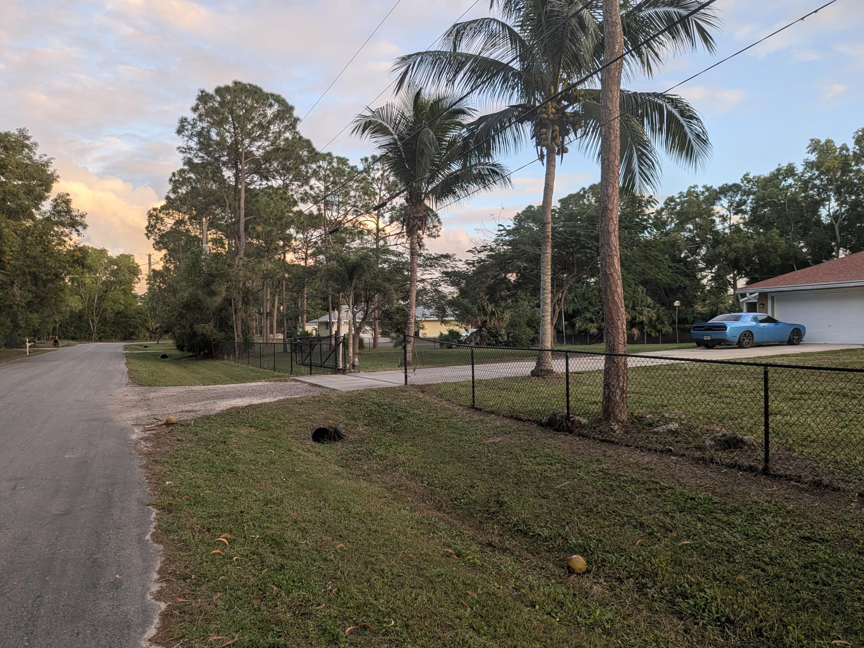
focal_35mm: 24
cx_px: 432
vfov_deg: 56.8
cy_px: 324
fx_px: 599
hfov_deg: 71.6
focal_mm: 4.53
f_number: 1.7
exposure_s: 1/248
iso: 42
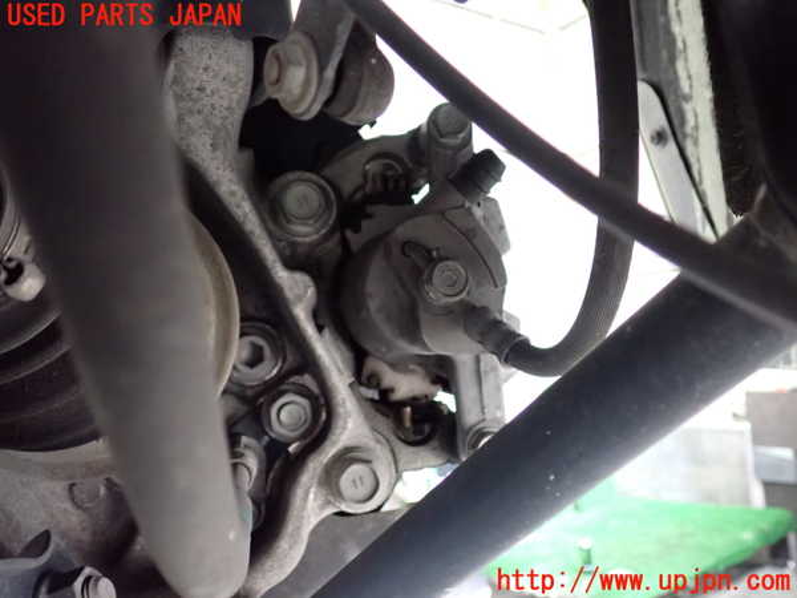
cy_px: 299
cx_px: 398
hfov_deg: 60.0
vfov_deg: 46.8
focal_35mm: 30
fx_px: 691
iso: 1250
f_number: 2.3
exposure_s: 1/100
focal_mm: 5.4
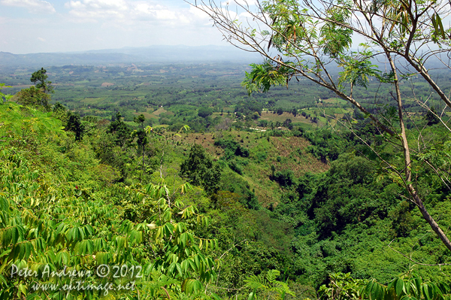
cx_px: 226
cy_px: 150
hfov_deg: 49.6
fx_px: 488
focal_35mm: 39
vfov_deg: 34.2
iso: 400
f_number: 10
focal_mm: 26
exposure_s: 1/500
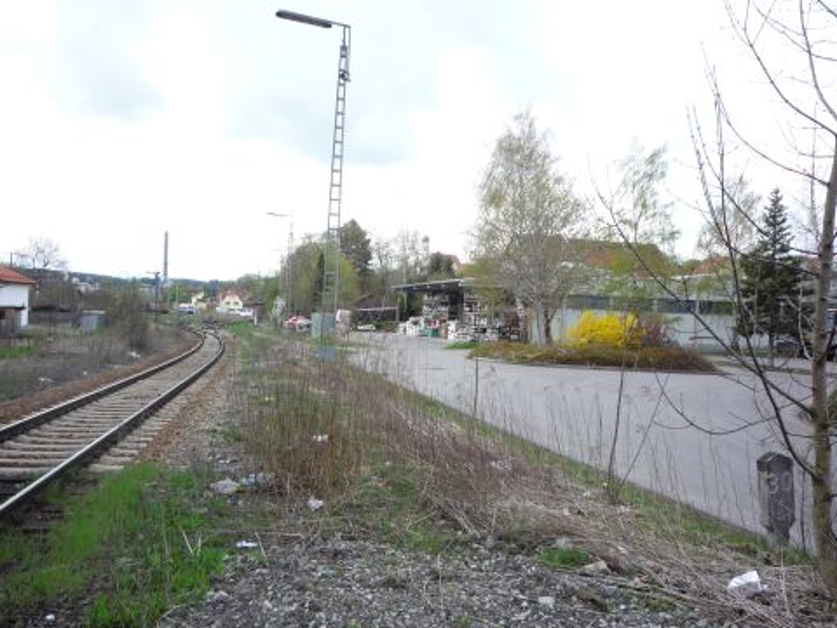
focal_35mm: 32
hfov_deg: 56.8
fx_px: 774
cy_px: 314
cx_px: 418
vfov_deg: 44.2
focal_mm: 5.2
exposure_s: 1/160
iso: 100
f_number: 4
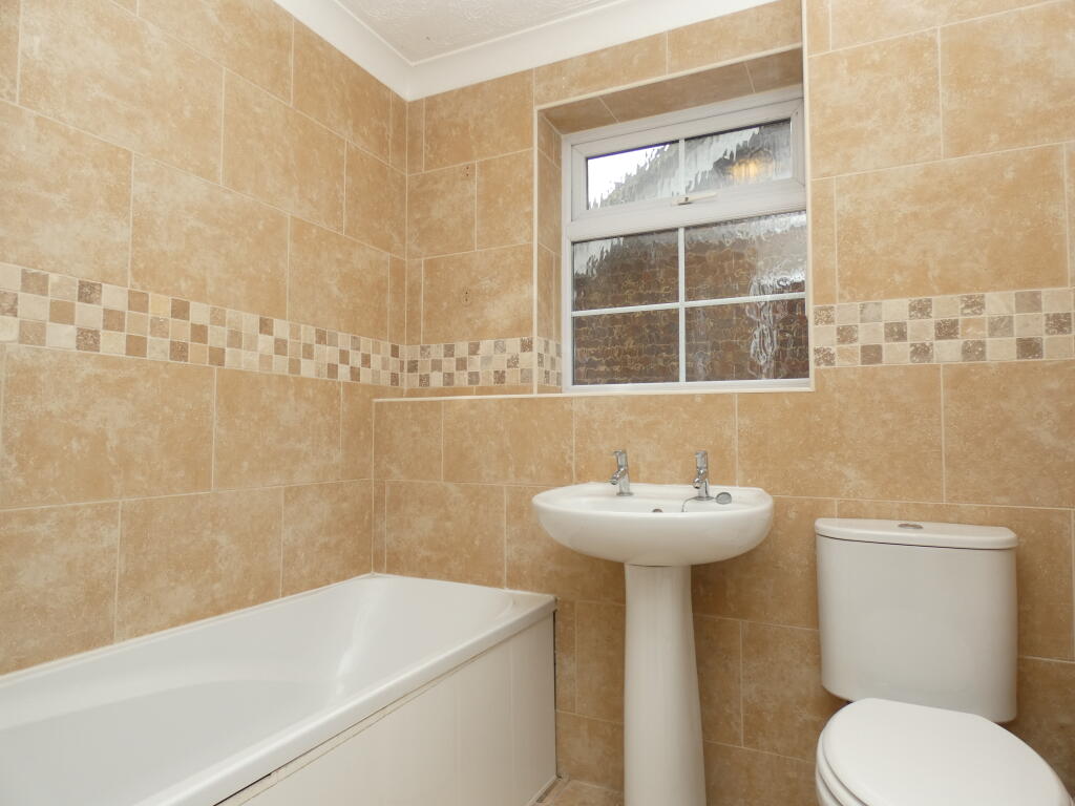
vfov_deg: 66.0
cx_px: 538
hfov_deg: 81.7
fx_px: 621
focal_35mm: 20
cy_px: 403
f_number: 2.8
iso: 80
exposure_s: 1/60
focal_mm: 3.6
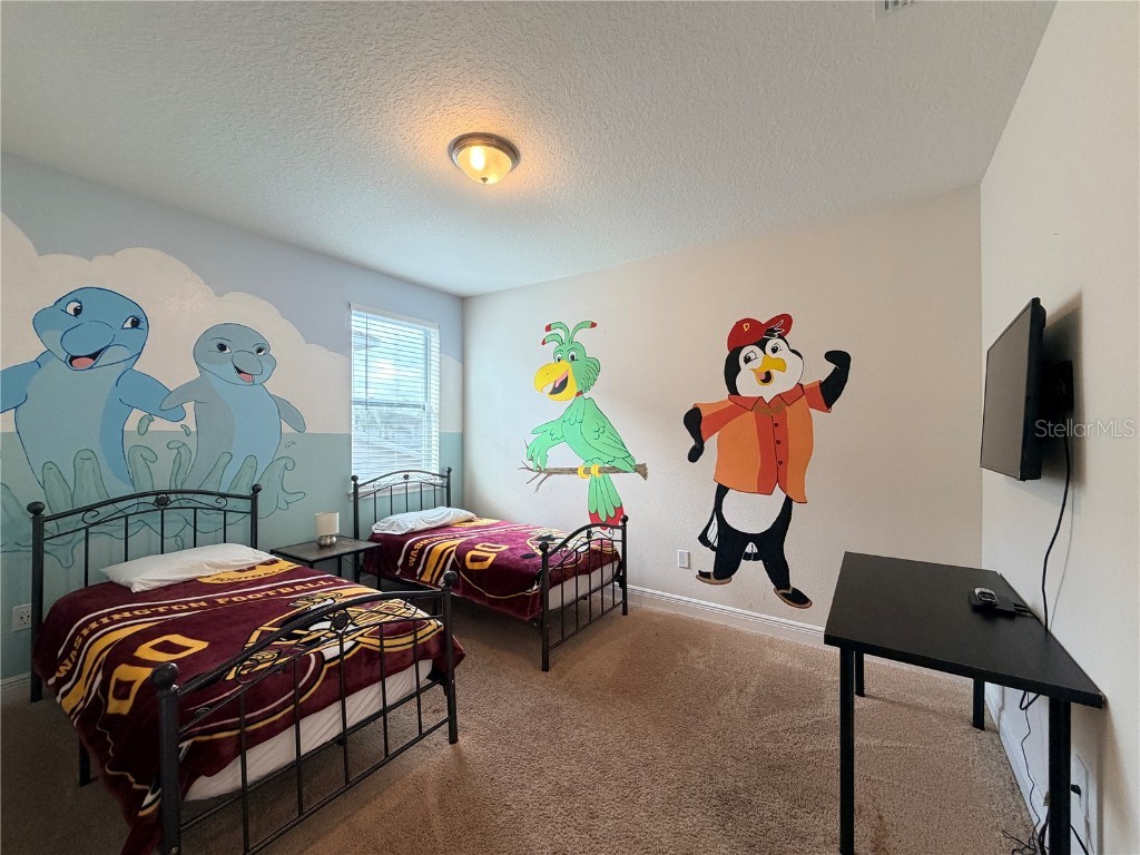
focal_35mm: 14
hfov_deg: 102.1
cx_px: 570
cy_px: 428
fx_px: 461
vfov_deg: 85.7
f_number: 2.2
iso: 250
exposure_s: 1/120
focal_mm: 2.22
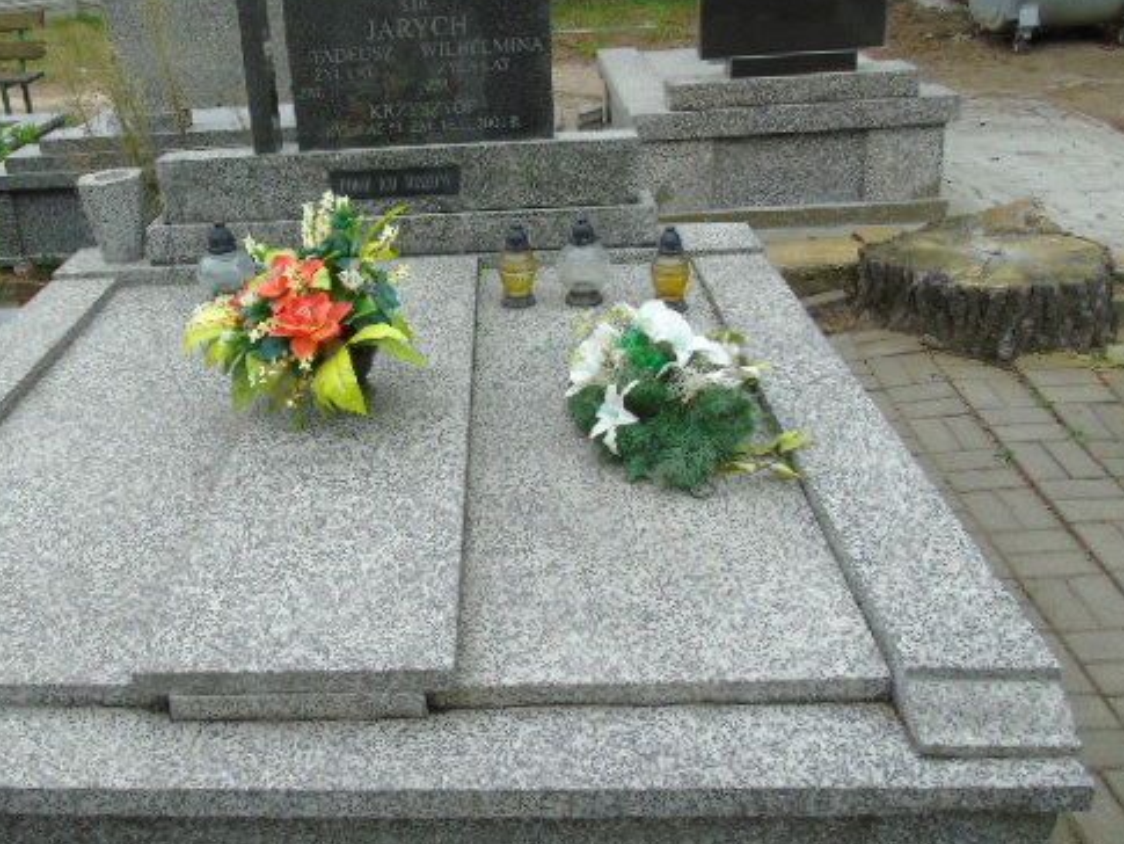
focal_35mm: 33
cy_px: 376
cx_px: 436
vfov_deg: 42.9
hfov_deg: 54.8
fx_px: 1072
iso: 80
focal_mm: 4.4
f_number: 3.4
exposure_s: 1/160
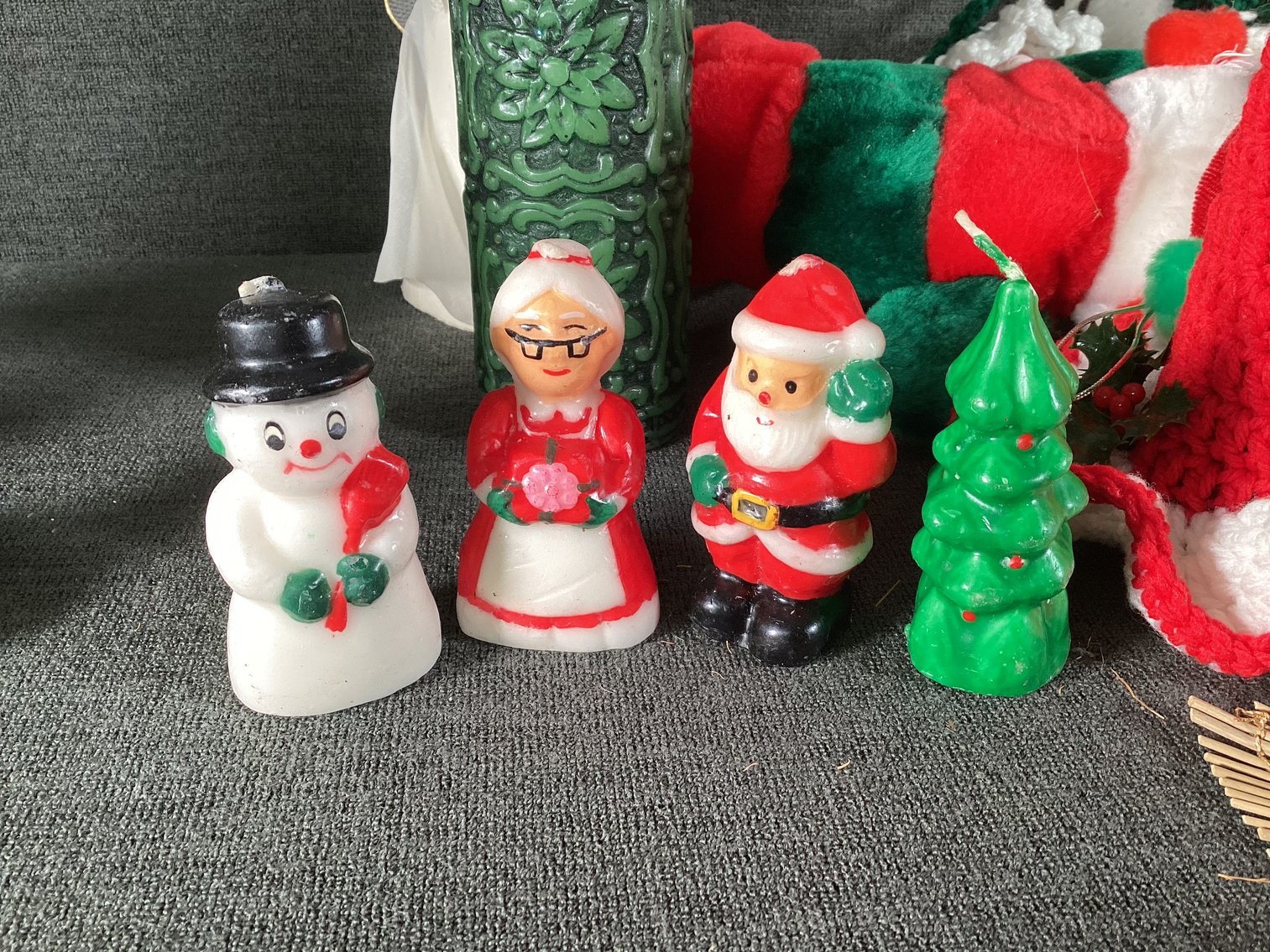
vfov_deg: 45.4
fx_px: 1137
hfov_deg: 58.3
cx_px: 635
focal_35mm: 31
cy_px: 476
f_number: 2.4
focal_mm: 3.3
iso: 64
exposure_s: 1/60
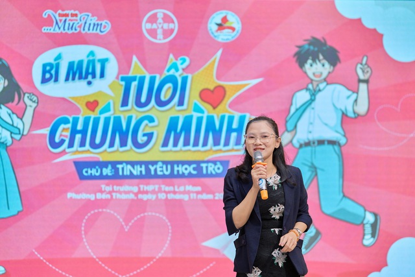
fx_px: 1407
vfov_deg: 11.2
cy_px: 138
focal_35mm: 122
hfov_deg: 16.8
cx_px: 208
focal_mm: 122
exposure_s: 1/200
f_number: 2.8
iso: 50
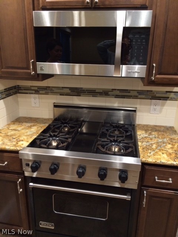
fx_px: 199
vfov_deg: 61.7
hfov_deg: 48.2
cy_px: 118
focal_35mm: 29
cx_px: 89
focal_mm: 4.15
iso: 200
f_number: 2.2
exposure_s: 1/30
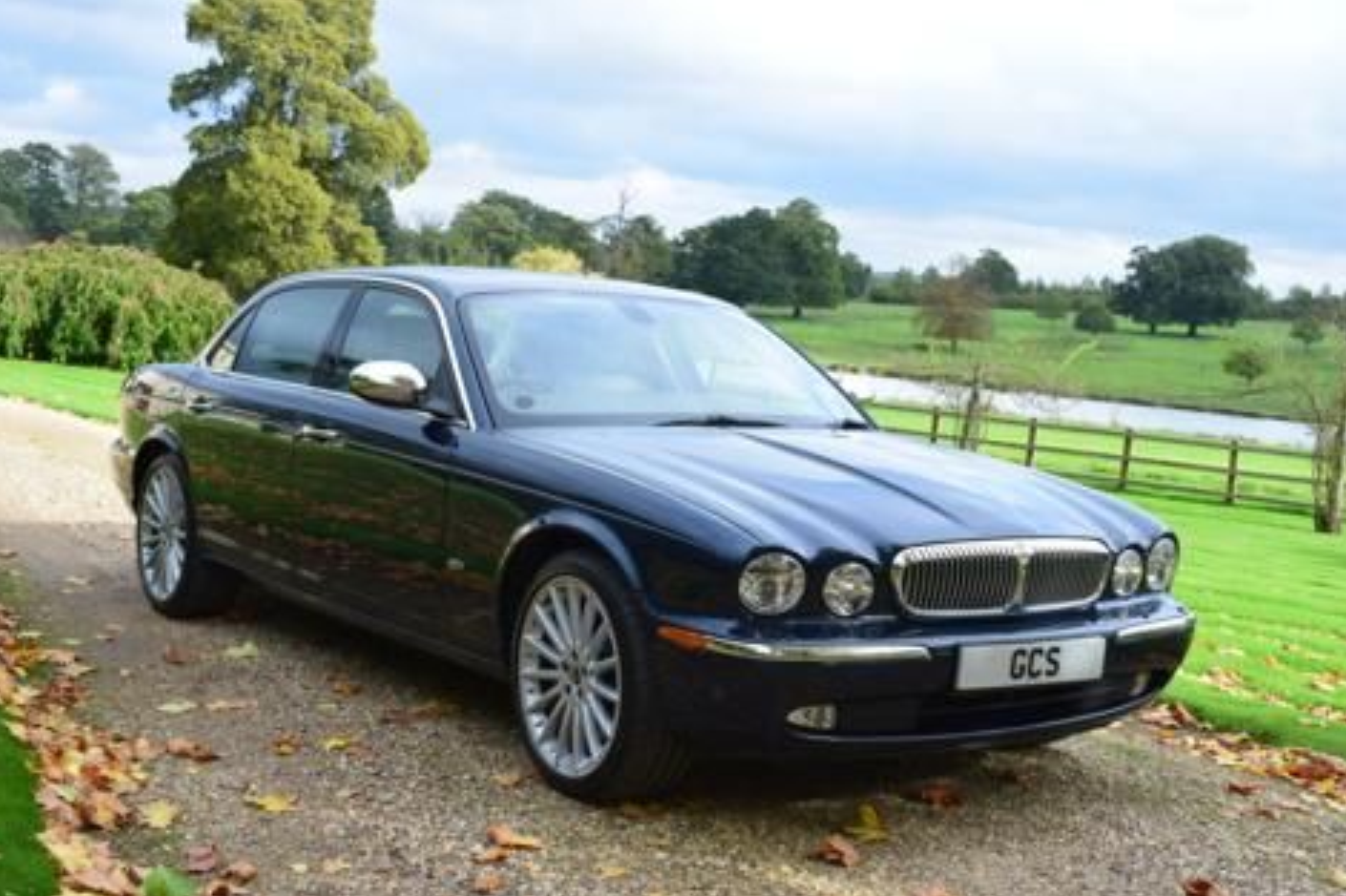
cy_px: 455
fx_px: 1831
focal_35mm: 49
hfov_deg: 40.4
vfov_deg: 27.5
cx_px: 670
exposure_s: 1/160
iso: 400
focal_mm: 32
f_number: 9
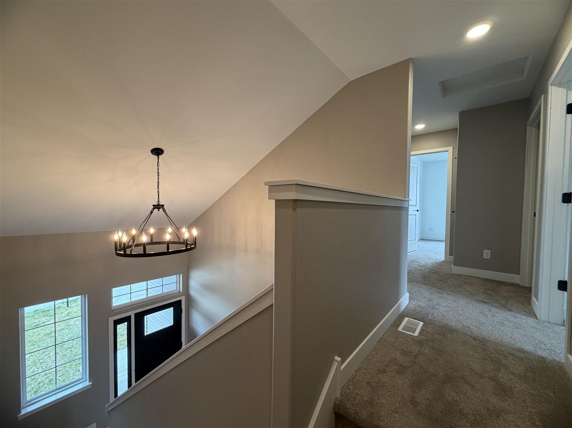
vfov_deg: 85.6
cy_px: 214
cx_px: 286
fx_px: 231
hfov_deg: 102.1
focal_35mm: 14
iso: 200
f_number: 2.2
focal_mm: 2.22
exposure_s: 1/120
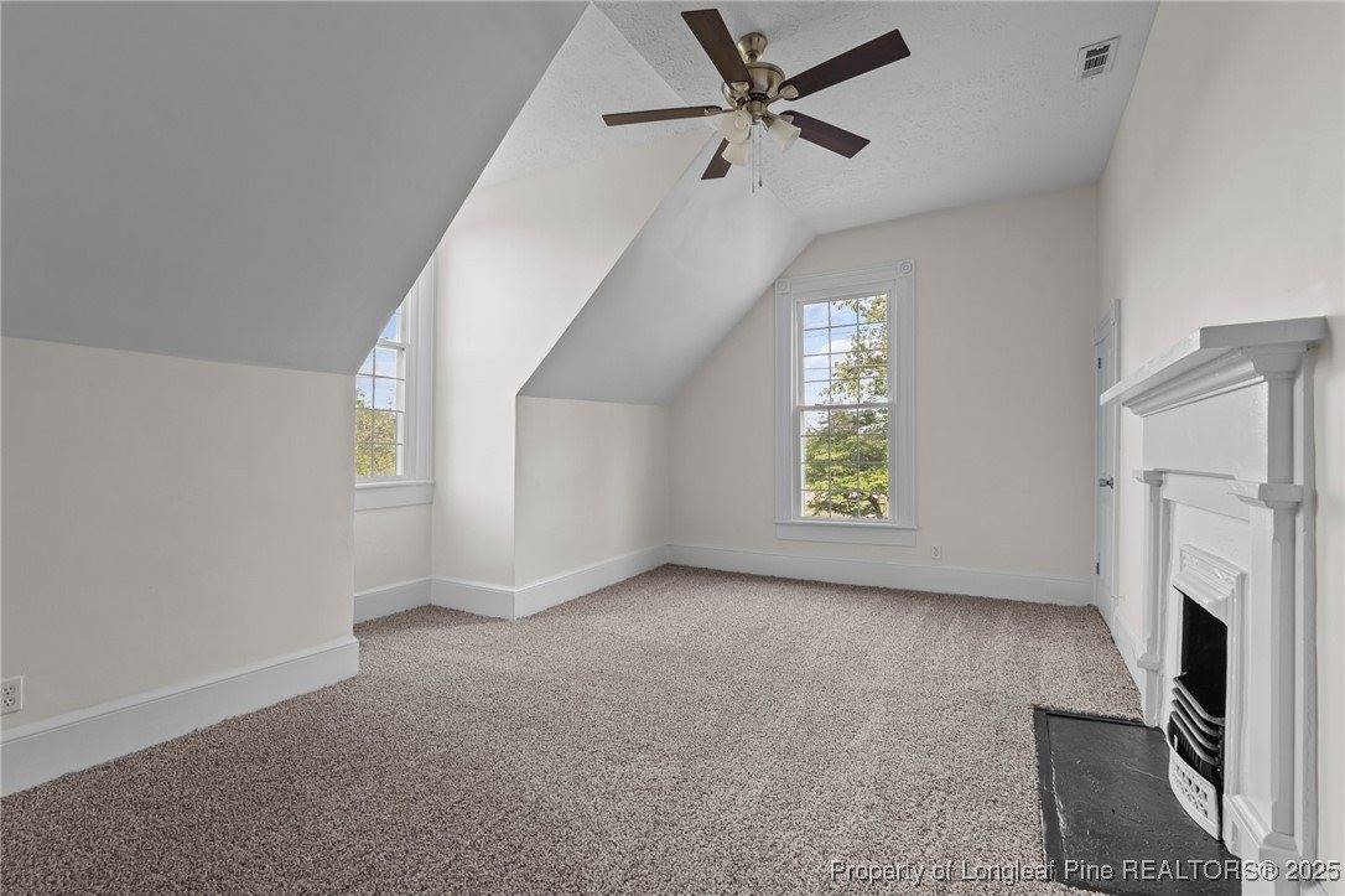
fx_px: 597
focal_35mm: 16
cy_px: 448
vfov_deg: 73.7
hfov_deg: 96.8
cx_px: 672
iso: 500
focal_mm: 16
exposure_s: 1/6
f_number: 8
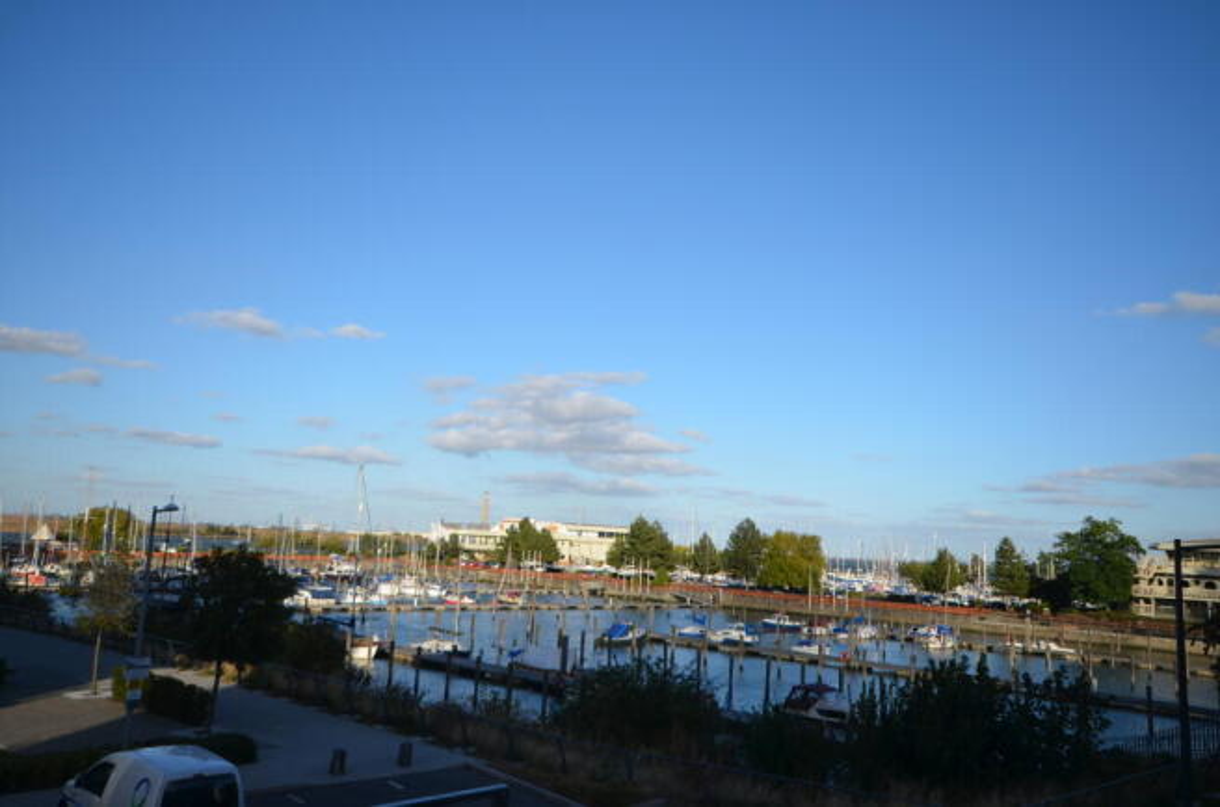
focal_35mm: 30
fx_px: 1014
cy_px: 404
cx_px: 610
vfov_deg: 43.4
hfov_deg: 62.0
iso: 100
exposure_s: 1/250
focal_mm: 20
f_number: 8
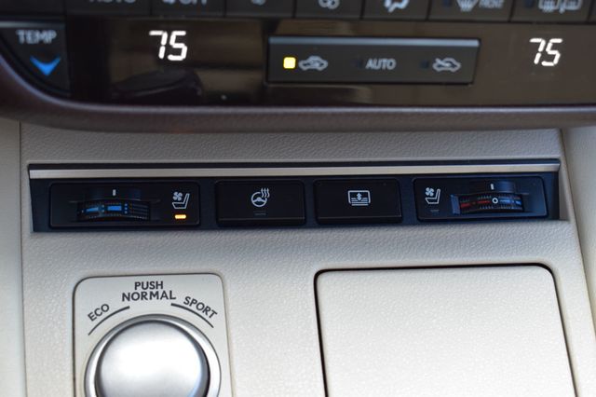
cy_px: 198
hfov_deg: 38.9
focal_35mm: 51
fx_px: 844
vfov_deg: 26.5
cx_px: 298
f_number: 6.3
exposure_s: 1/15
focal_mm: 34
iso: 400
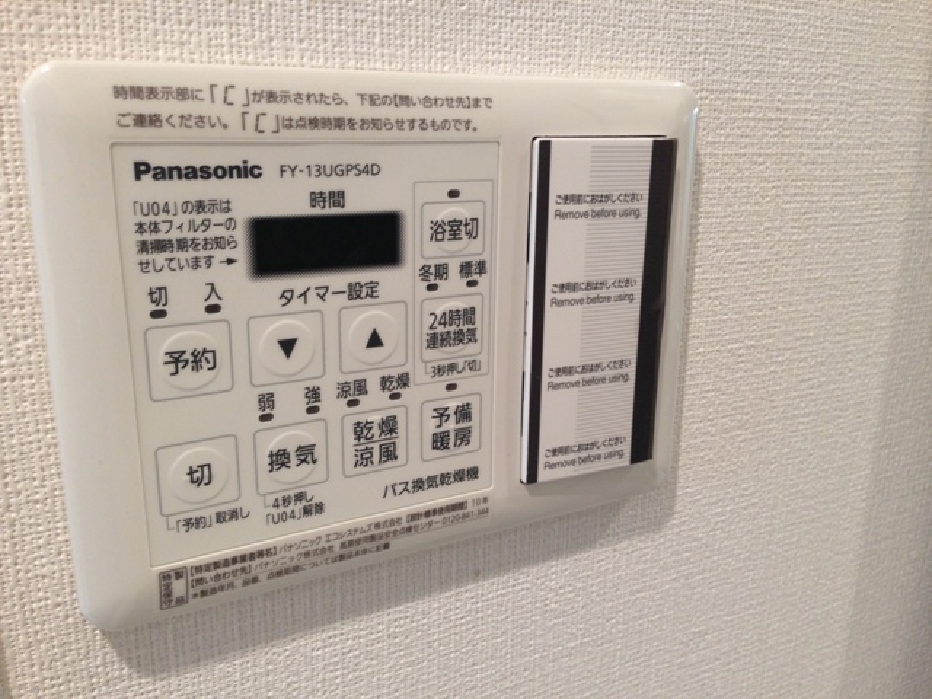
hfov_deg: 55.4
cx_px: 466
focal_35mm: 33
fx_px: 888
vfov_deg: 42.9
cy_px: 350
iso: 80
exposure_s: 1/20
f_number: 2.4
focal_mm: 4.12
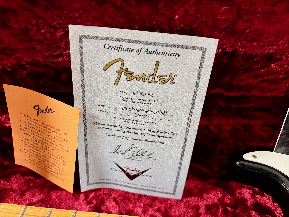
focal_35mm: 26
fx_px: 217
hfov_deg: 67.3
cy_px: 108
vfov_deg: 53.1
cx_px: 144
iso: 250
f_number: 1.6
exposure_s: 1/50
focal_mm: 5.96
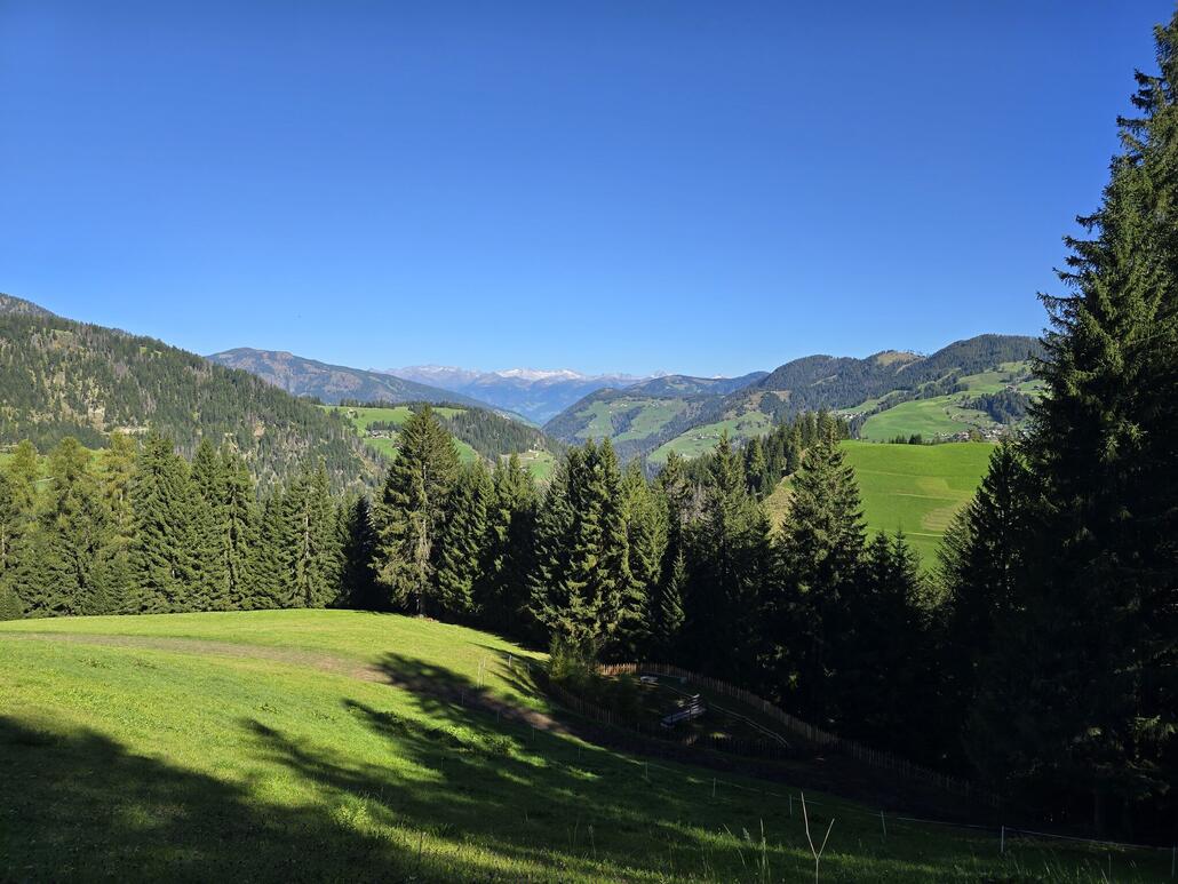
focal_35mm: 23
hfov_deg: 73.9
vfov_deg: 58.9
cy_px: 442
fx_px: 783
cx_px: 589
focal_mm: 6.3
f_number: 1.7
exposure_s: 1/645
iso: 12
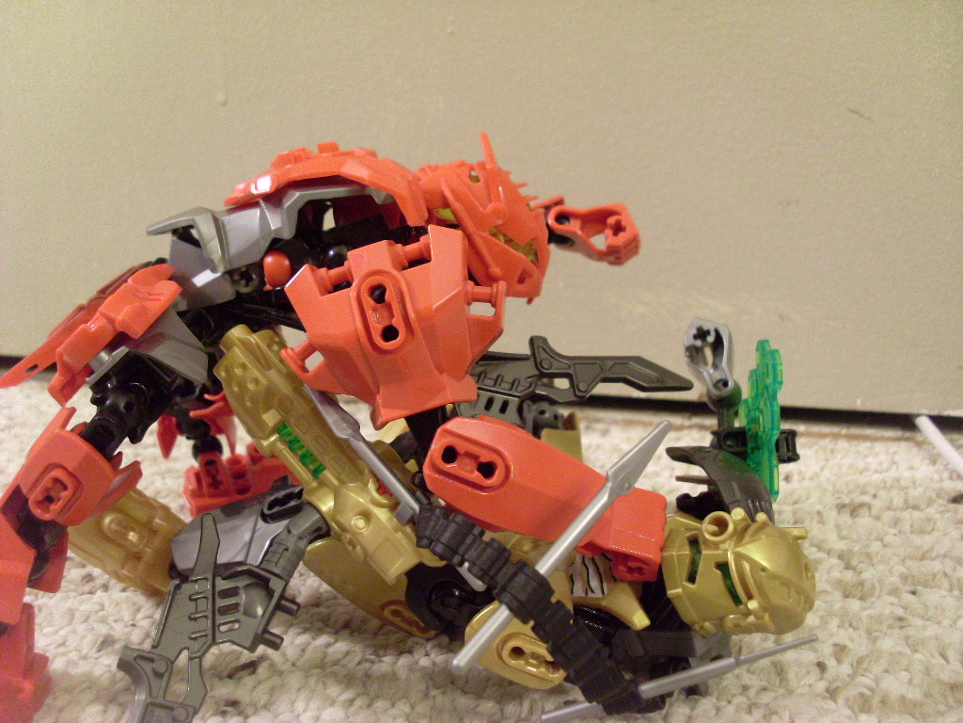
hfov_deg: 49.0
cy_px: 362
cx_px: 482
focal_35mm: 38
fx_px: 1057
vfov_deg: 37.7
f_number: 3
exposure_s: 1/4
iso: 200
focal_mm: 6.3
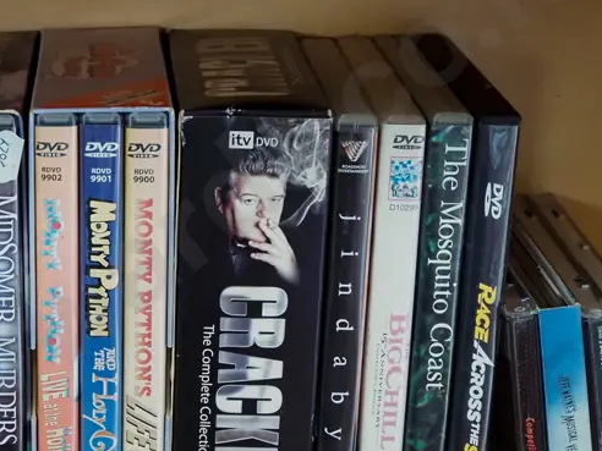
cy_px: 304
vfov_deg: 14.8
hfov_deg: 19.4
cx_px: 95
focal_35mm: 100
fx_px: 1739
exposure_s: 1/40
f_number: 5.6
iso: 3200
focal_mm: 24
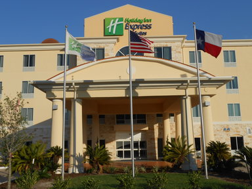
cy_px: 94
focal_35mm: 38
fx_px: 277
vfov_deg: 37.7
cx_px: 126
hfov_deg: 49.0
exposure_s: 1/1000
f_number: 4.2
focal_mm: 6.8
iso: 80
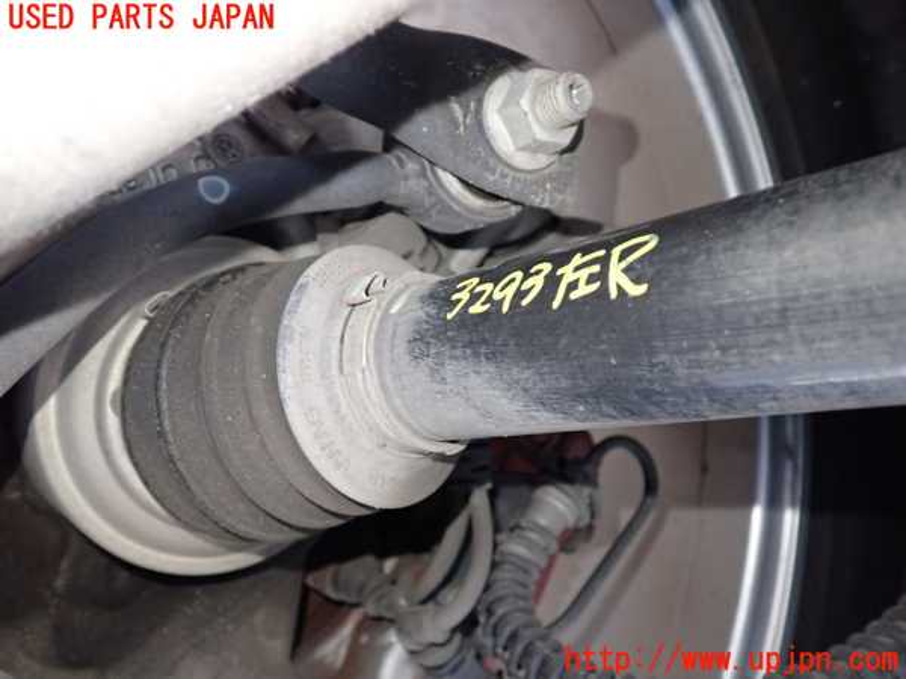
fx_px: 785
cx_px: 453
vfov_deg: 46.8
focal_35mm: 30
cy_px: 340
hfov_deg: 60.0
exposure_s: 1/30
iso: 640
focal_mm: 5.4
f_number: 2.3
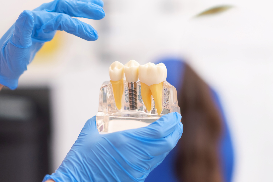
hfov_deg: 24.2
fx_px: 637
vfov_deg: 16.3
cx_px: 136
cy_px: 91
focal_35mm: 84
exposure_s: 1/100
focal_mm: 56
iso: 640
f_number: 1.4
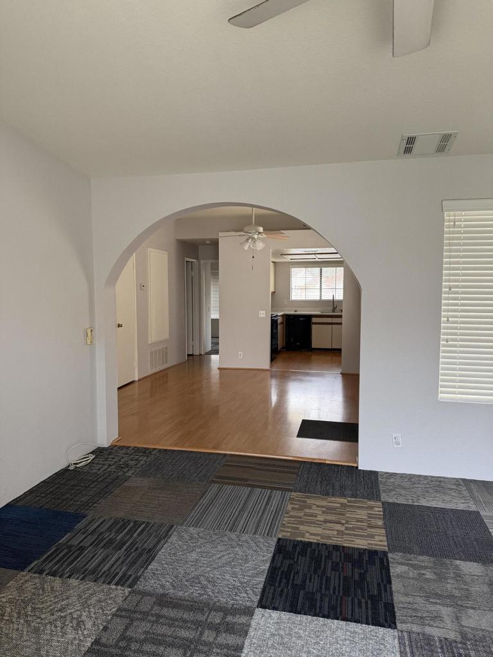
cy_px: 328
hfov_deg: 56.8
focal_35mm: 24
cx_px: 246
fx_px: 456
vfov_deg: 71.6
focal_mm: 6.76
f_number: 1.78
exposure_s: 1/60
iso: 400
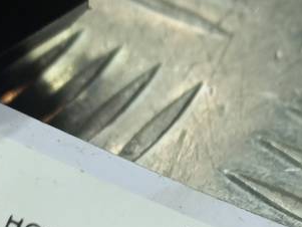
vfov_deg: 16.2
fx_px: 742
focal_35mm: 85
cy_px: 321
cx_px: 179
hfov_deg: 23.0
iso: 40
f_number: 1.8
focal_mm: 4.6
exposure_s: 1/100
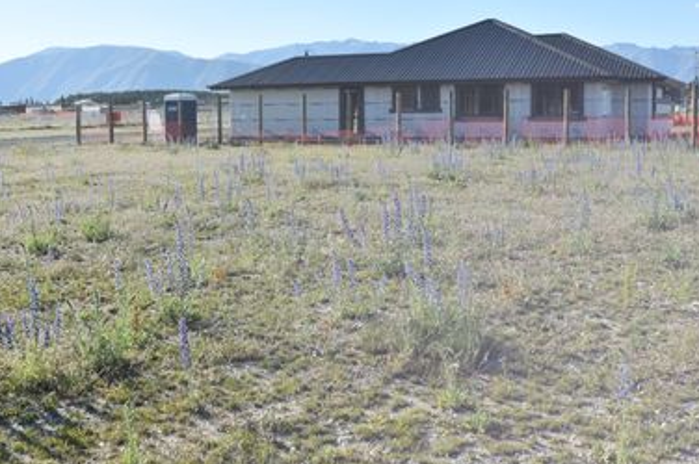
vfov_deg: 29.8
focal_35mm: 45
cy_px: 194
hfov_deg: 43.6
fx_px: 873
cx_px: 314
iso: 200
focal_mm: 24
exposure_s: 1/400
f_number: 10
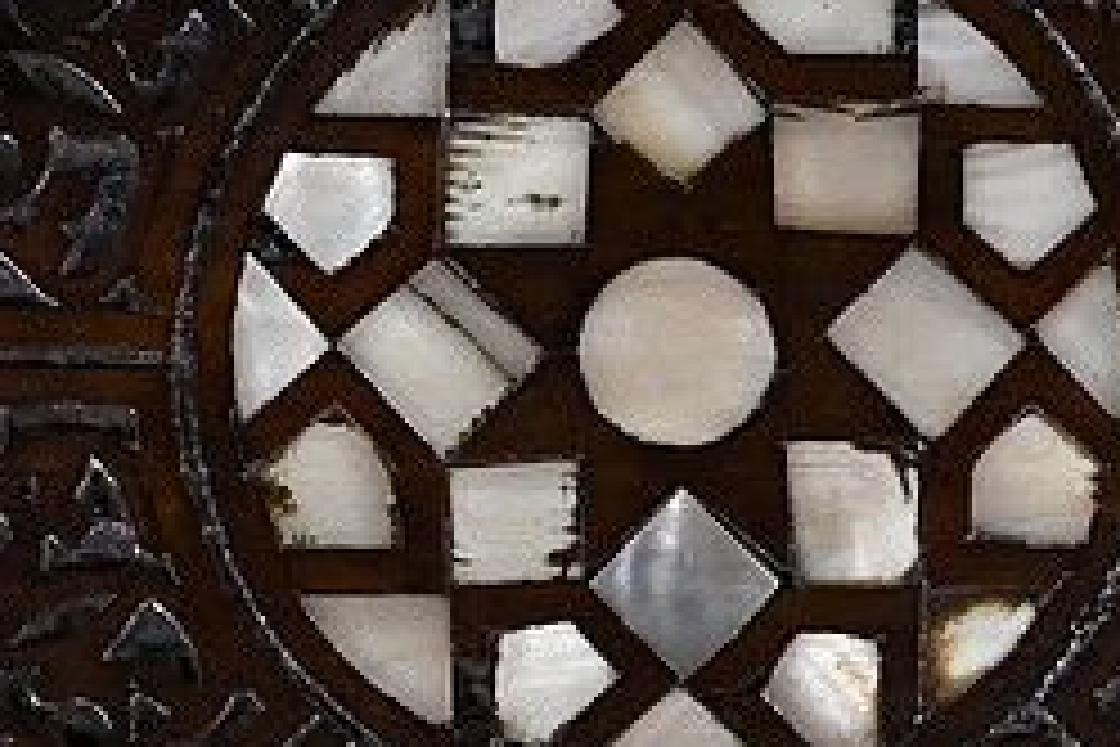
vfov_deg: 10.8
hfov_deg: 16.1
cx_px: 690
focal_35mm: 127
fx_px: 3963
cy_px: 446
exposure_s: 1/80
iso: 5000
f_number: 5.6
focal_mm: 26.5
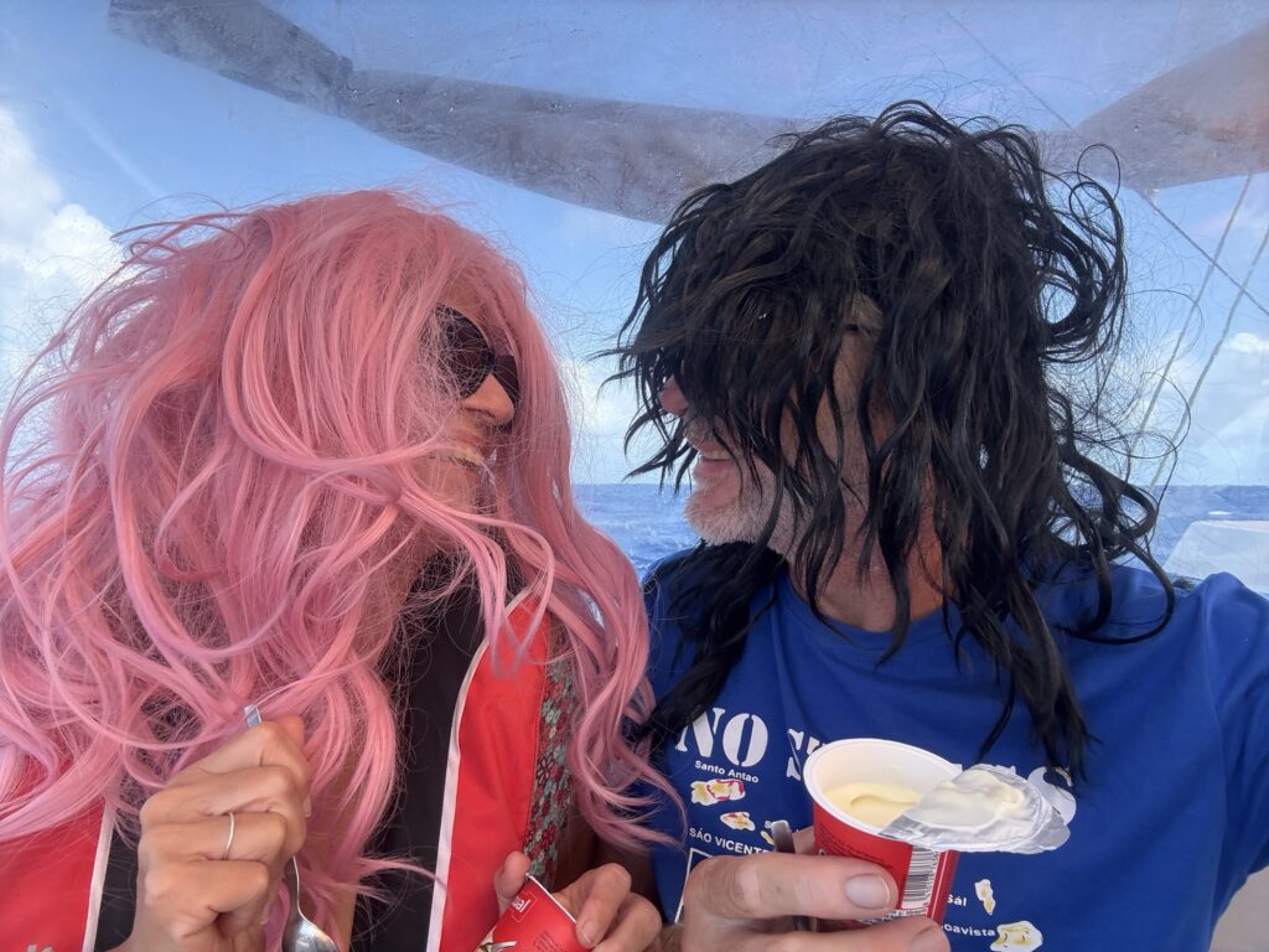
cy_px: 476
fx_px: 843
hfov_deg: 73.9
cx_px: 634
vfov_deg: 58.9
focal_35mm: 23
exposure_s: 1/245
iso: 40
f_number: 1.9
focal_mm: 2.69
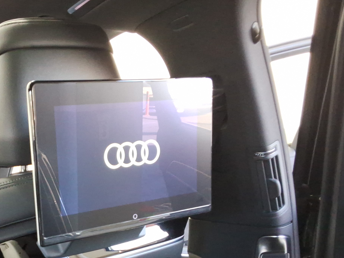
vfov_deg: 28.3
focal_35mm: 50
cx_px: 59
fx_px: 497
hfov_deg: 36.6
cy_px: 218
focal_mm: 2.91
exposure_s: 1/40
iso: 172
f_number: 1.9
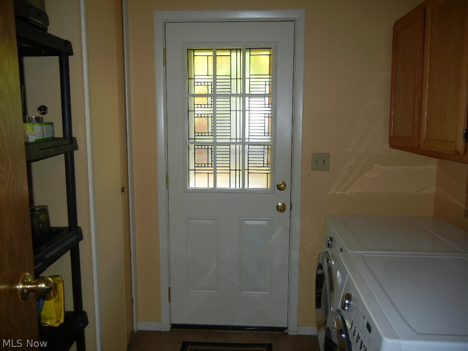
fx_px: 406
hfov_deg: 60.0
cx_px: 234
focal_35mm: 30
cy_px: 176
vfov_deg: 46.8
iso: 200
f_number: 3.5
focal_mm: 5.4
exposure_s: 1/30
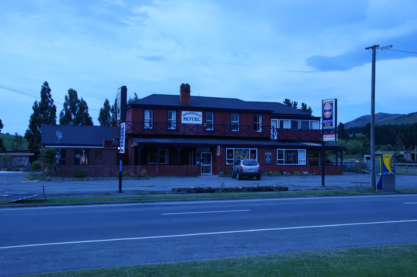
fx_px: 451
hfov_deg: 49.6
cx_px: 208
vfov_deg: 34.2
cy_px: 138
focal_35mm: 39
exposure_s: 1/100
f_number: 11
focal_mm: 26
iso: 100
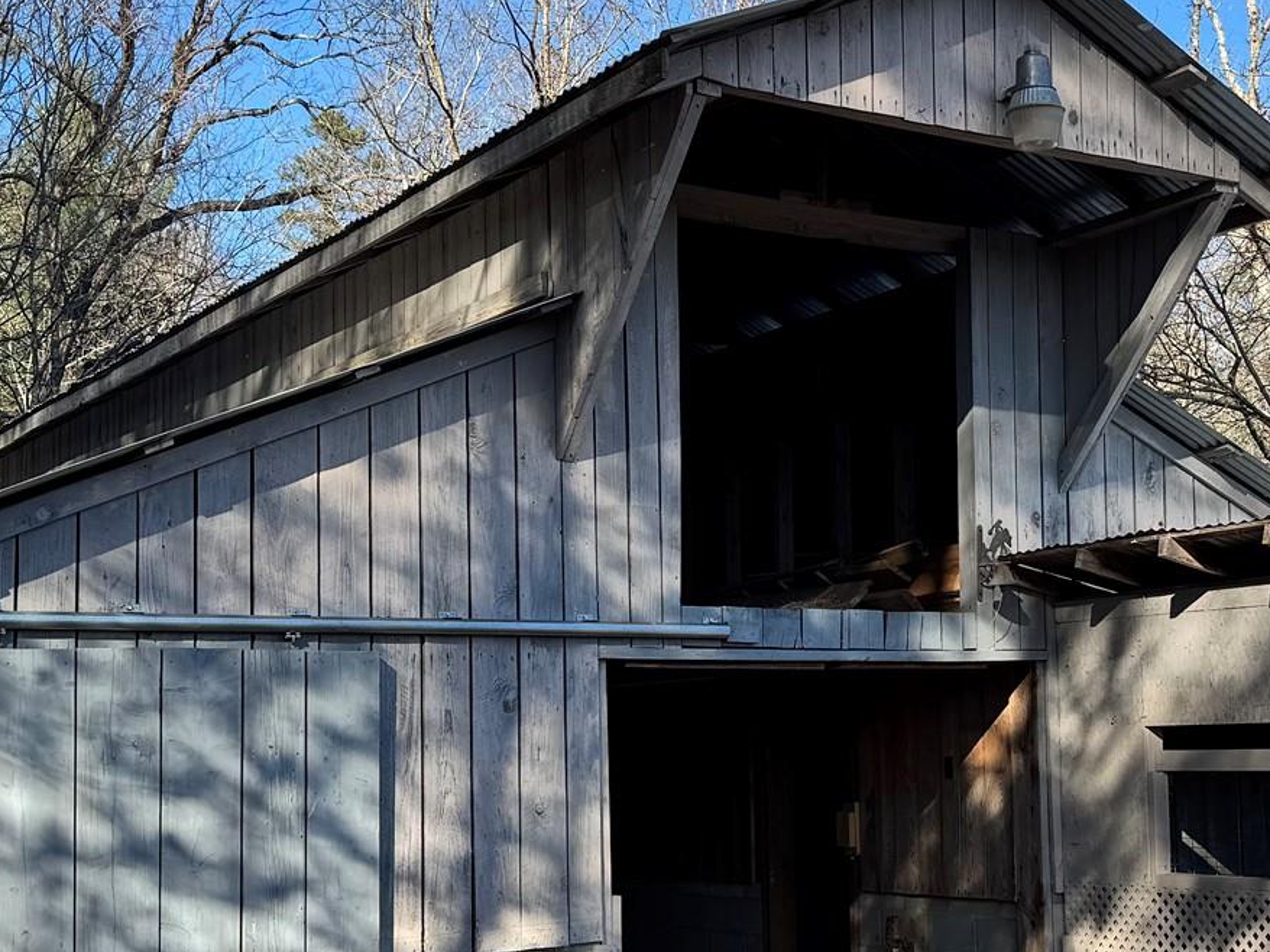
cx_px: 875
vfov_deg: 26.0
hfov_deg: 34.0
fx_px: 2054
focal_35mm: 56
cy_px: 563
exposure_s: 1/1980
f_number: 1.78
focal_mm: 6.76
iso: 80
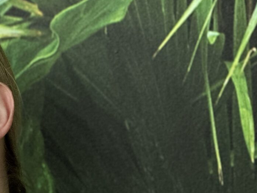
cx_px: -174
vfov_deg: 5.2
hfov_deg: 6.9
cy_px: 333
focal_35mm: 283
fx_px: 2100
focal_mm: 9
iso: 125
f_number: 2.8
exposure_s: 1/121
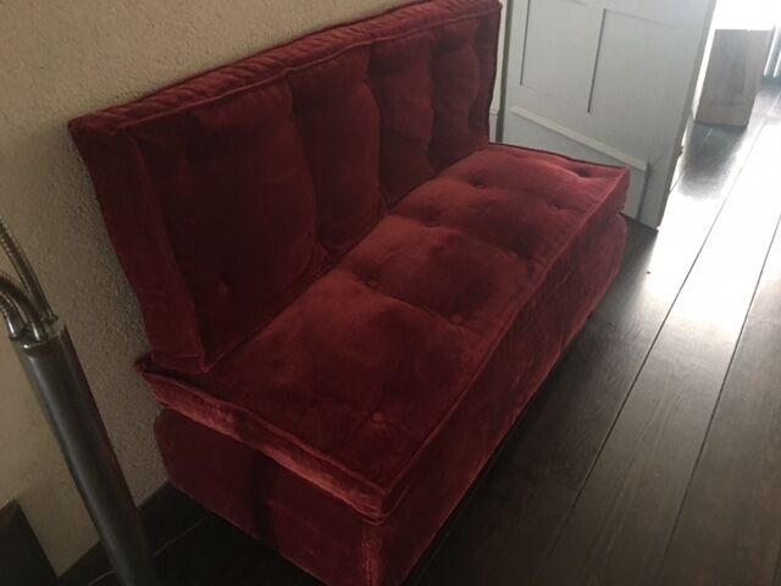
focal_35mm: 29
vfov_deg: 48.2
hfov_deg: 61.7
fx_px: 654
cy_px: 293
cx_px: 390
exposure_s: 1/4
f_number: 2.2
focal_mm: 4.15
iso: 100
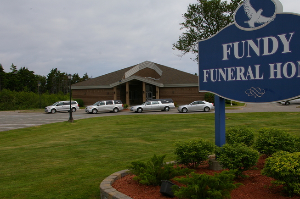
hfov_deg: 49.9
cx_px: 170
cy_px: 109
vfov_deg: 34.4
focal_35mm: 39
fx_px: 321
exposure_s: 1/250
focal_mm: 21
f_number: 11
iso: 200
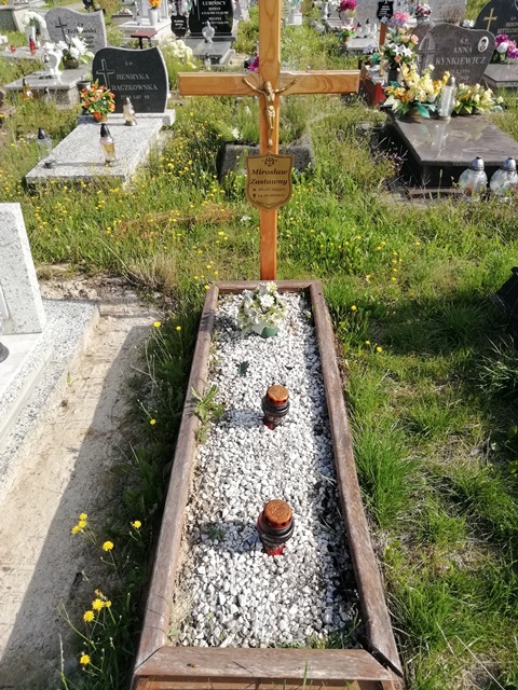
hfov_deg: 53.1
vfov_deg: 67.3
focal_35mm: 26
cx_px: 259
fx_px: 519
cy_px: 345
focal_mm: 3.21
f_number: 2.2
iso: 50
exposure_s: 1/870
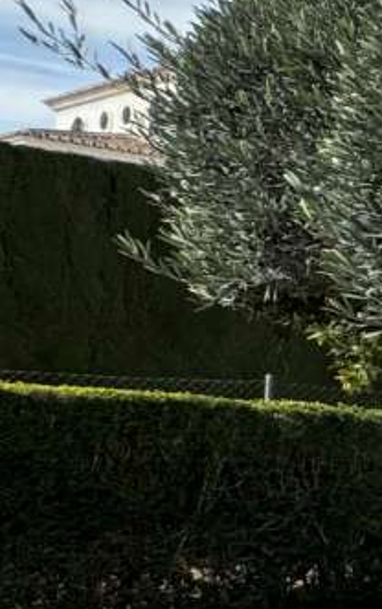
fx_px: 1114
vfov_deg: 30.3
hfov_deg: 10.0
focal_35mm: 67
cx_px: 1289
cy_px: 432
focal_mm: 2.22
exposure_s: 1/1256
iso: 40
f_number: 2.2
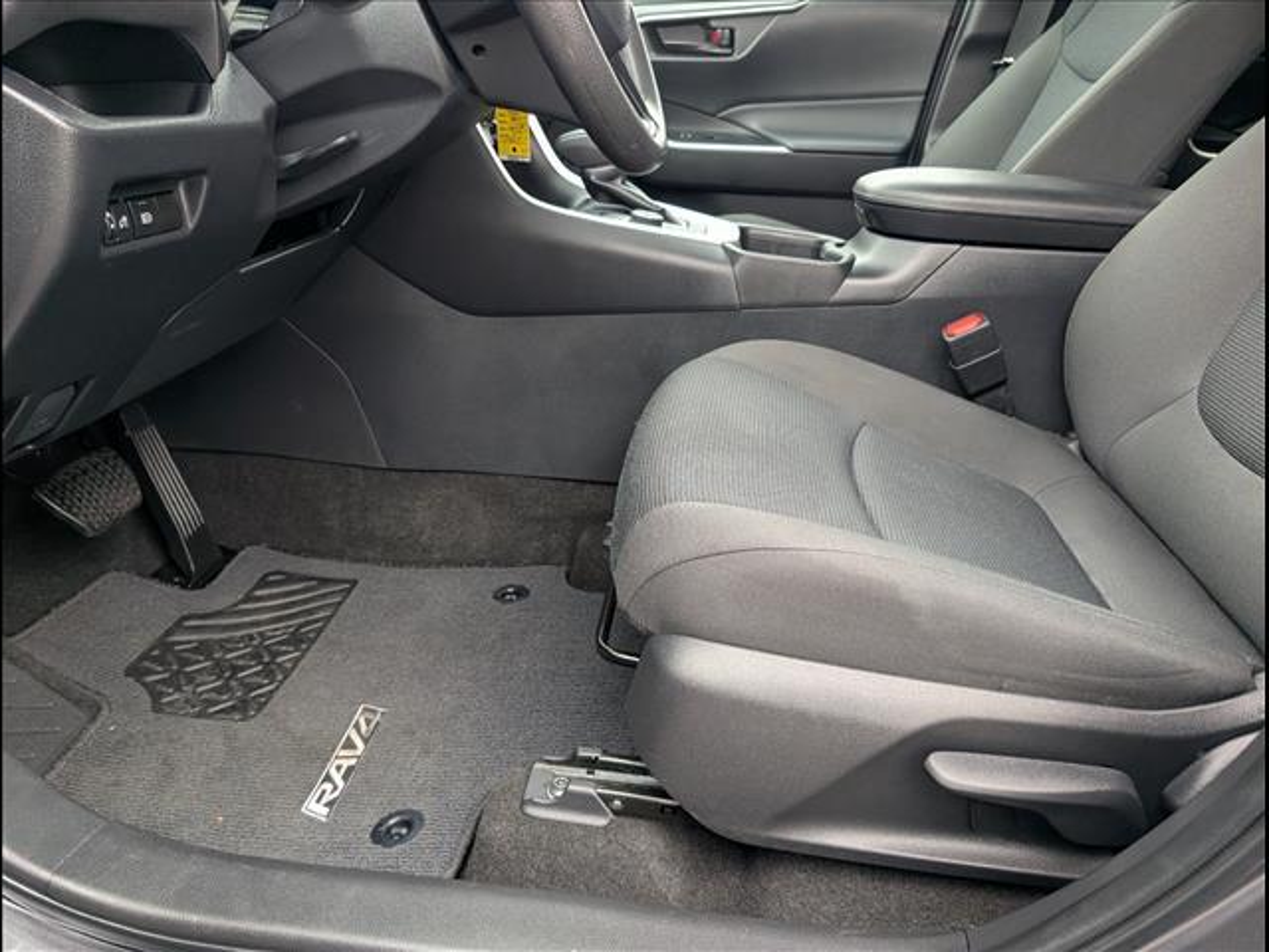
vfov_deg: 56.8
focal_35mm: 24
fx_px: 880
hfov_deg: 71.6
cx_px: 634
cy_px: 476
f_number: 1.68
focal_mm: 6.9
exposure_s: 1/169
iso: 265
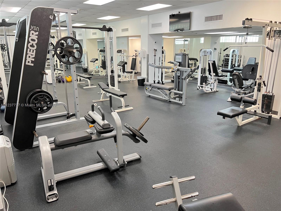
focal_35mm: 26
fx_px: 211
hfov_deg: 67.3
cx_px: 140
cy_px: 106
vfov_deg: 53.1
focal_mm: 5.7
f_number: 1.5
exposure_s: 1/60
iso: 100
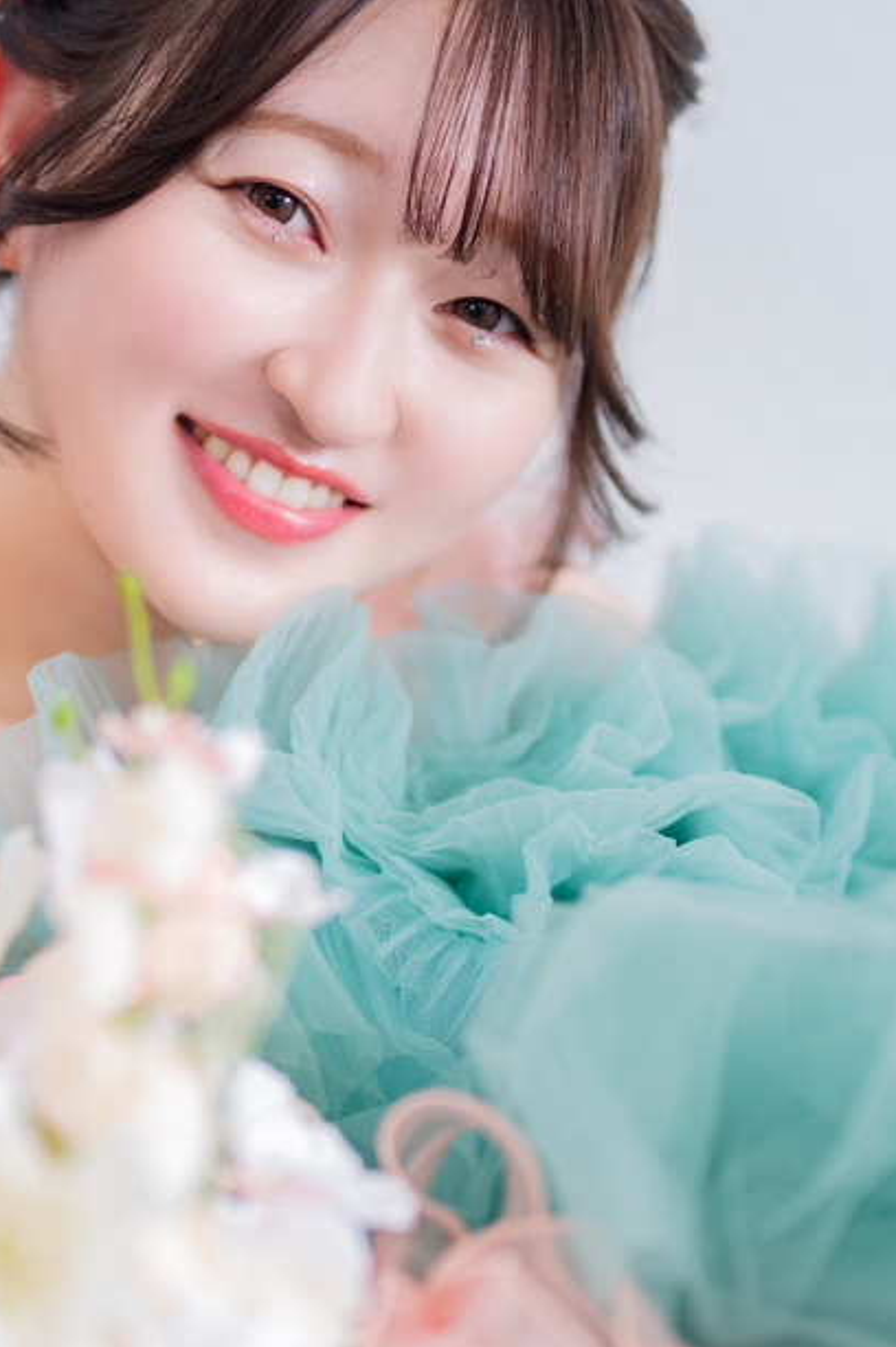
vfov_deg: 20.7
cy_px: 914
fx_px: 3663
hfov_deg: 13.9
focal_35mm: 98
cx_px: 307
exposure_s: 1/125
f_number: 1.4
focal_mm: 50
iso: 100
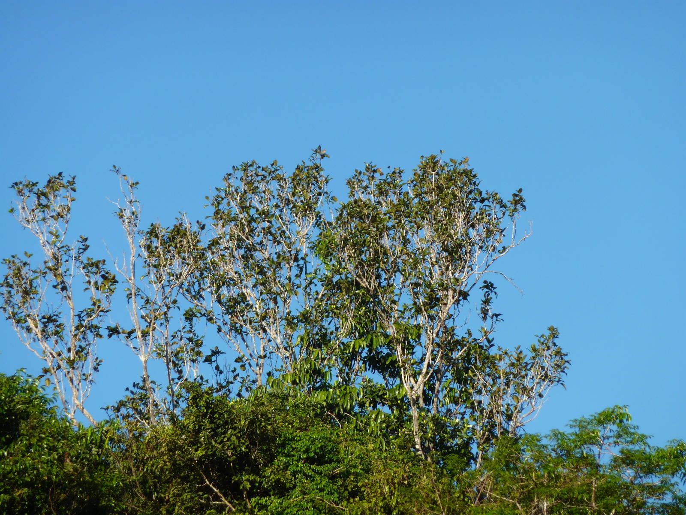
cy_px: 258
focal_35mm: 300
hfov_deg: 6.6
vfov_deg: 5.0
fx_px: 5945
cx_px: 343
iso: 80
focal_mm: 49.2
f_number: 4.9
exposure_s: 1/320
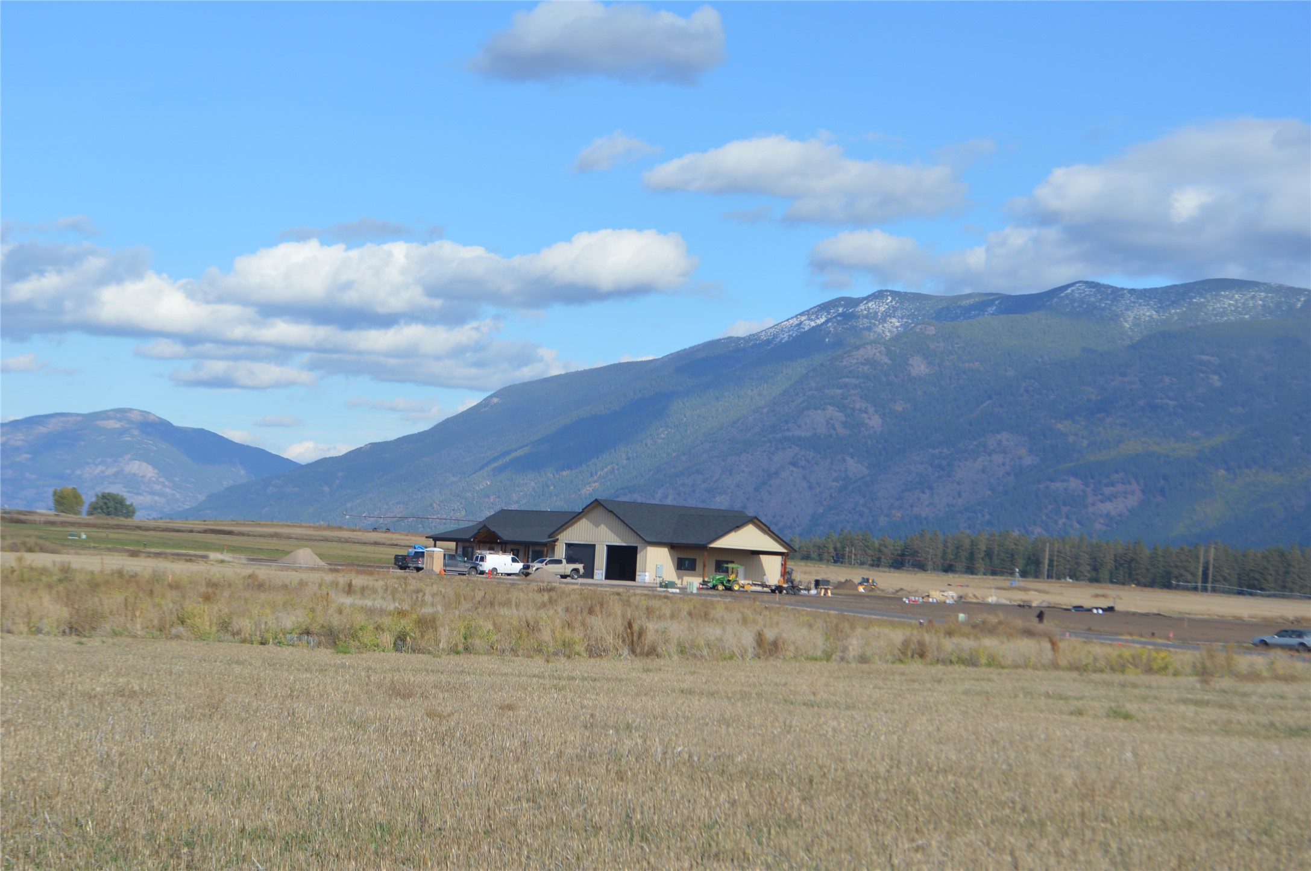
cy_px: 436
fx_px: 2620
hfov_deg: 28.1
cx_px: 656
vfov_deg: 18.9
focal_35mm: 72
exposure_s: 1/250
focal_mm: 48
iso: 100
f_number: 8
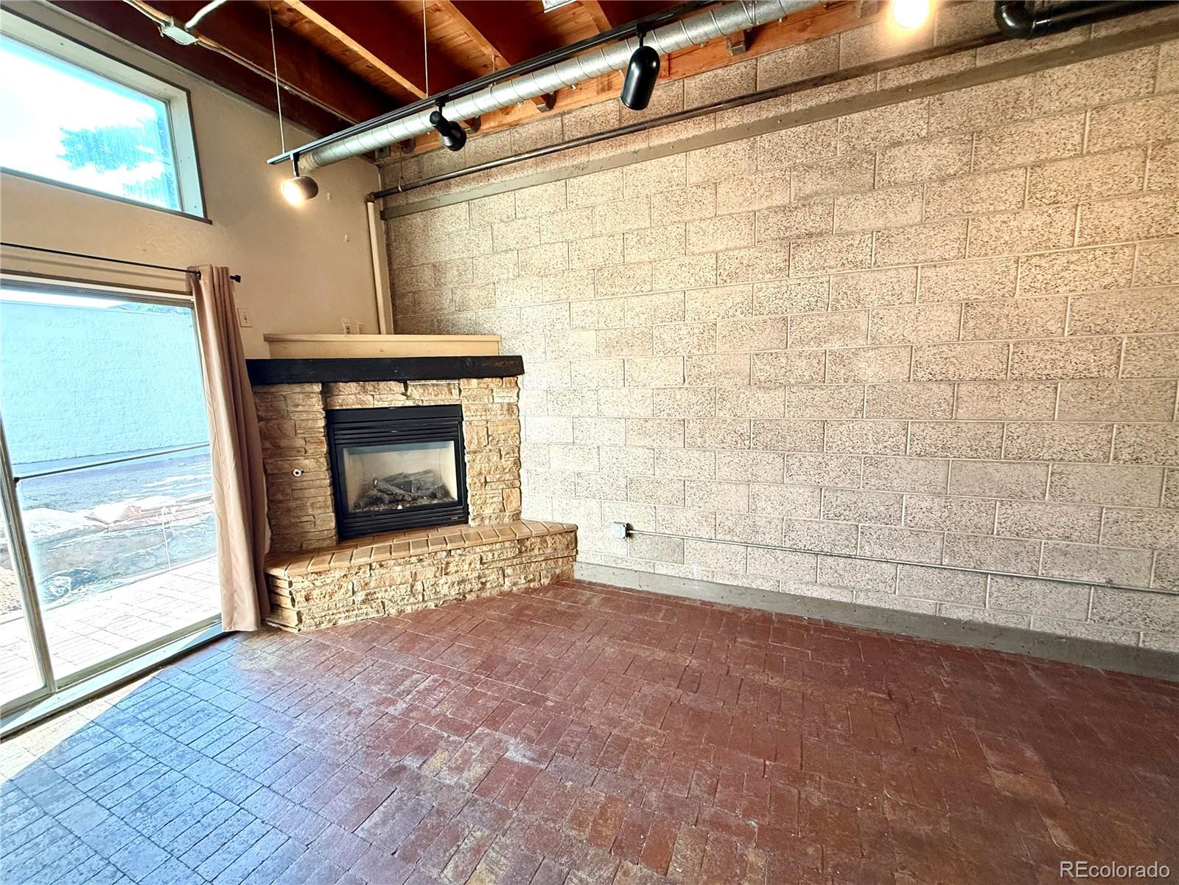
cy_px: 442
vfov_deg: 85.7
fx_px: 477
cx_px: 590
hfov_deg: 102.1
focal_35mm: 14
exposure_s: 1/120
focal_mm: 2.22
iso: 320
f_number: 2.2
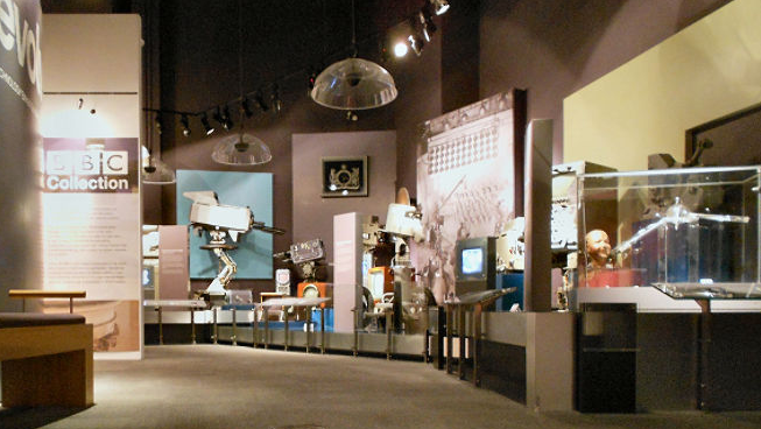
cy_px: 311
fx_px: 646
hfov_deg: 60.8
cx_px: 332
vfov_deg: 36.0
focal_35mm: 32
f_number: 3.2
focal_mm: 4.6
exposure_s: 1/3
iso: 400
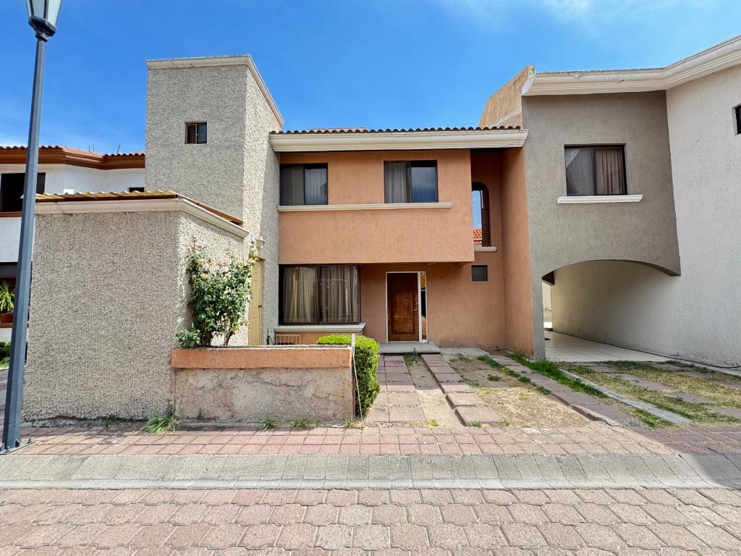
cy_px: 278
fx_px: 300
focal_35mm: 14
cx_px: 370
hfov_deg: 102.1
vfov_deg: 85.7
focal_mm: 2.22
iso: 40
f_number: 2.2
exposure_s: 1/249
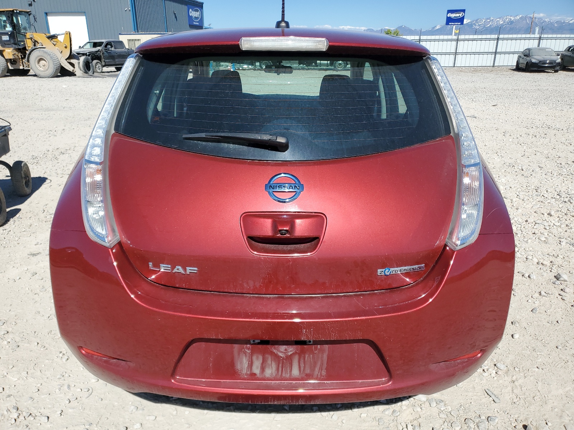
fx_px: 431
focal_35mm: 26
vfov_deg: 53.1
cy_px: 215
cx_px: 287
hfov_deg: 67.3
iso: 50
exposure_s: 1/3333
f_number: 1.5
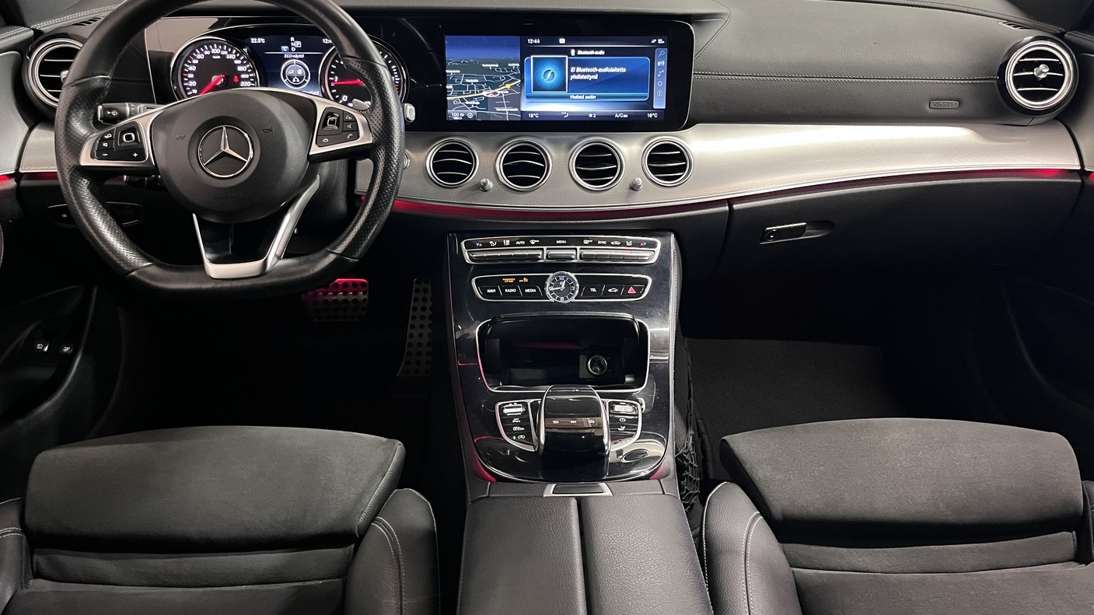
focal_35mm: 29
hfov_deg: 66.1
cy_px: 237
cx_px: 553
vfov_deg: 39.9
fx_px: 841
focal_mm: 5.1
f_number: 1.6
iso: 500
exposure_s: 1/42
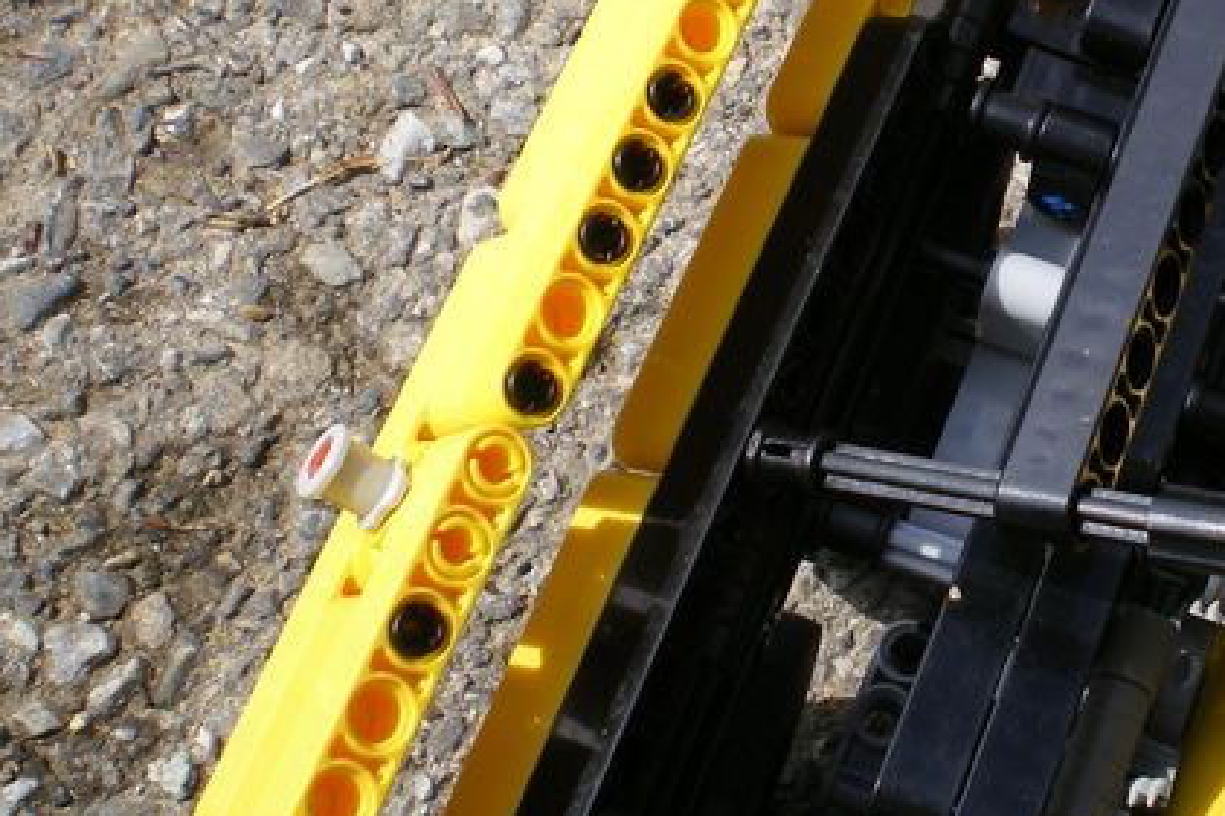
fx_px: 2551
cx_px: 1065
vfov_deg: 17.6
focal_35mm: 75
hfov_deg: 26.2
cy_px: -41
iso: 64
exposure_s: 1/400
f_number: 4.6
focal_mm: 6.3
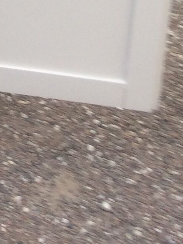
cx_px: -206
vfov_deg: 11.9
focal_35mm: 147
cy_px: -250
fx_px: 1036
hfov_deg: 9.3
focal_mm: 4.15
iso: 32
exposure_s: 1/100
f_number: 2.2
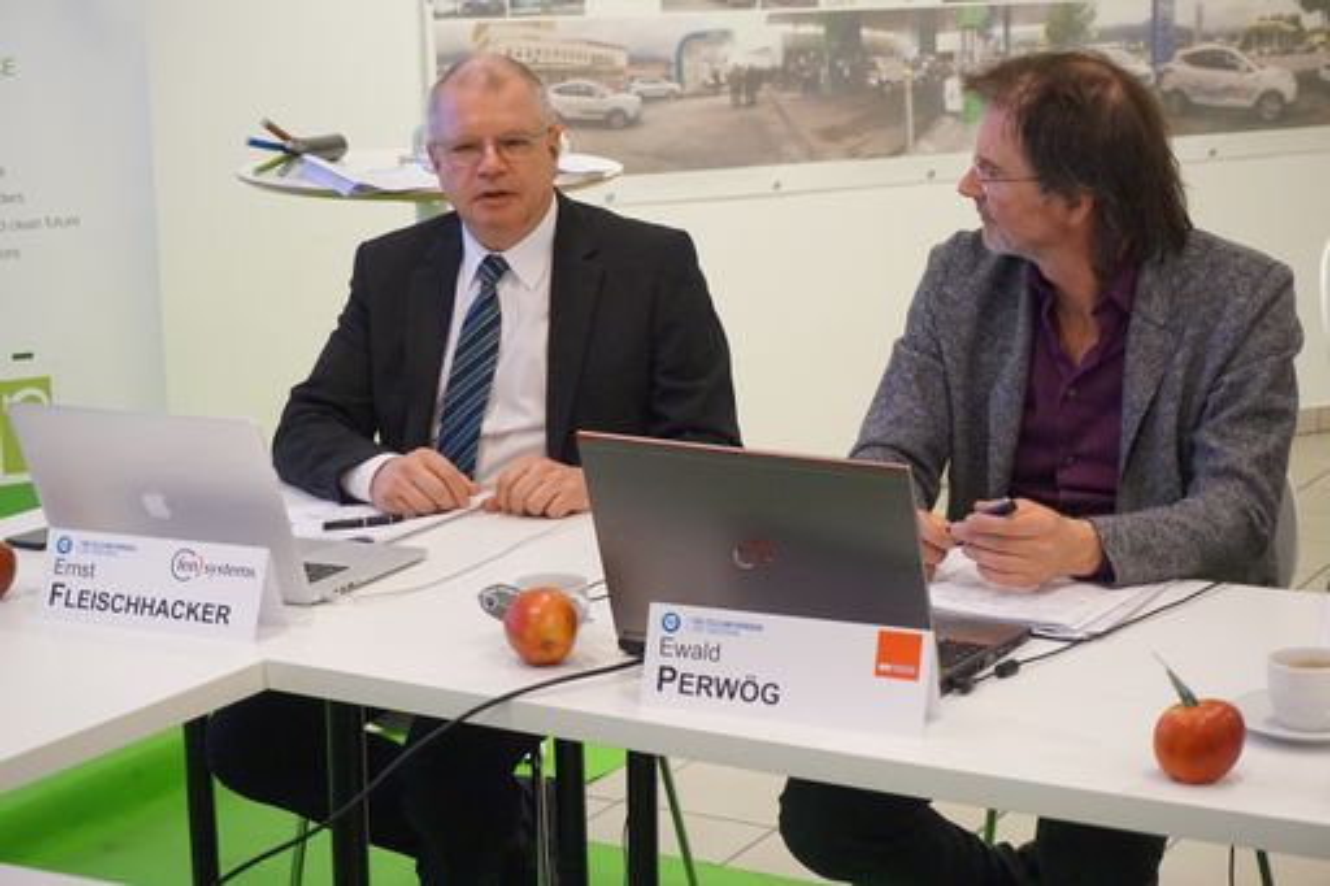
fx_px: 2548
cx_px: 665
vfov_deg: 19.7
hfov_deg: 29.3
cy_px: 443
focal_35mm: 69
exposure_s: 1/100
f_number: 5.6
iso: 3200
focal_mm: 46
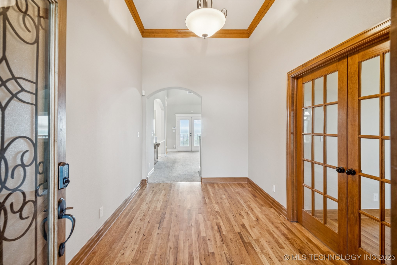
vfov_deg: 81.2
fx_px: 154
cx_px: 198
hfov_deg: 104.3
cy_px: 132
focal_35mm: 14
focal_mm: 14
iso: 640
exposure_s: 1/3
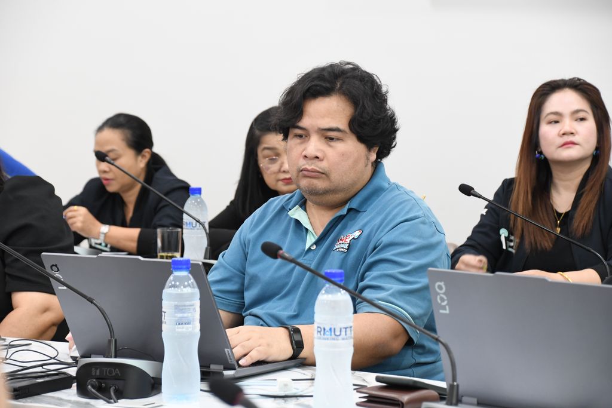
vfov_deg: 10.8
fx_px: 2159
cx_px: 306
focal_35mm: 127
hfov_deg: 16.1
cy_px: 204
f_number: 5.3
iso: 1600
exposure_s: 1/30
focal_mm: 85
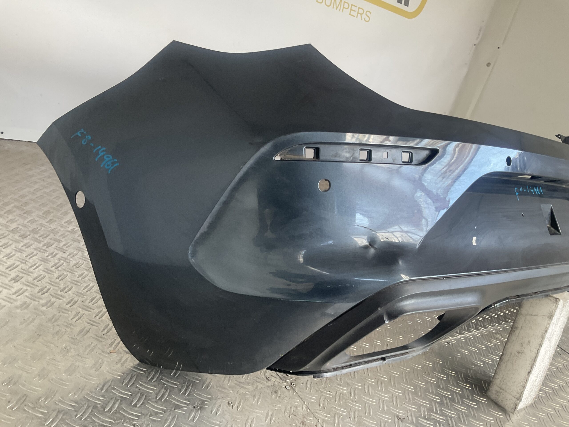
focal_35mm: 29
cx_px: 284
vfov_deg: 48.2
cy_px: 214
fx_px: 477
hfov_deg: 61.7
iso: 50
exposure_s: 1/50
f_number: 1.8
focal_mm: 3
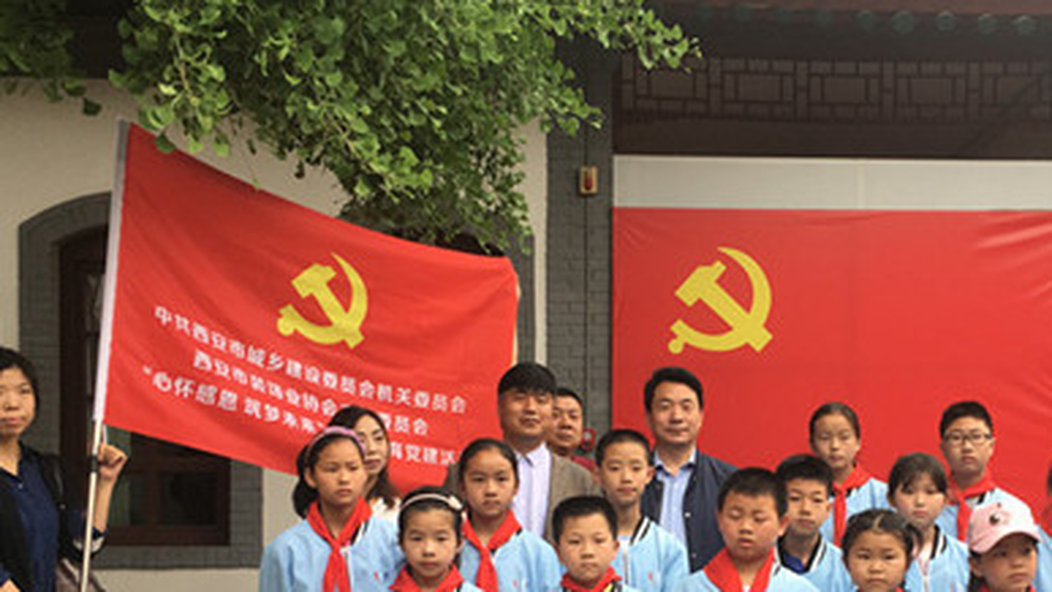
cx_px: 707
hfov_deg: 41.5
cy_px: 494
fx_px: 1367
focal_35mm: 49
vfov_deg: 24.0
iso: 32
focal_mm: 4.15
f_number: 2.2
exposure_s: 1/100
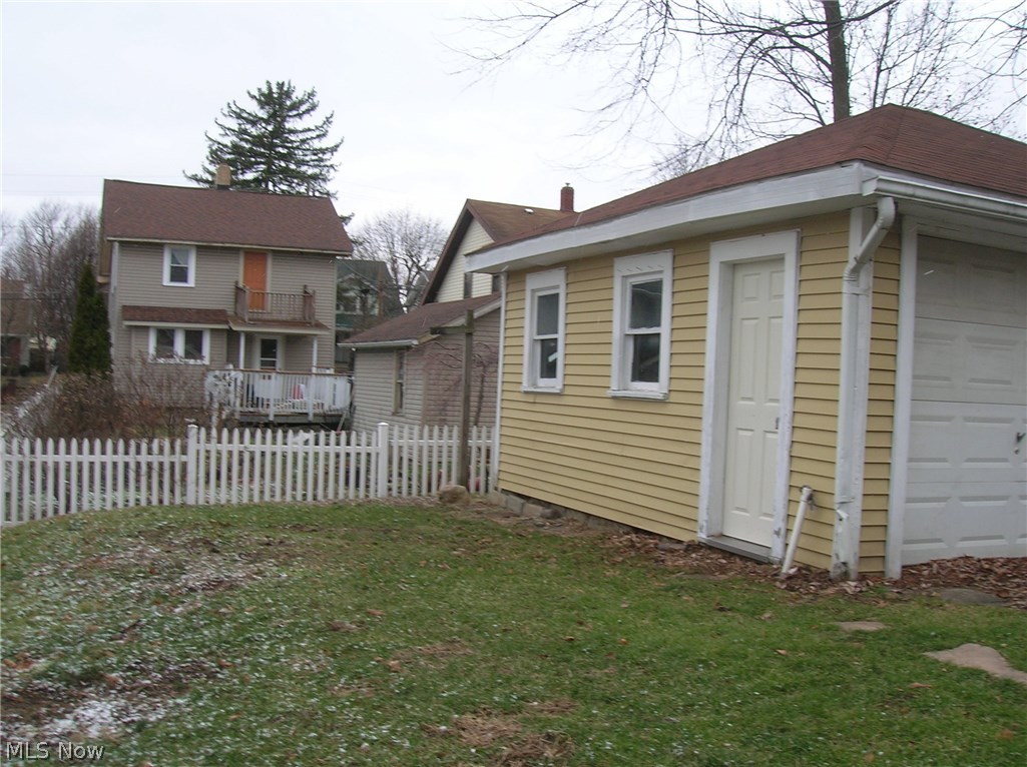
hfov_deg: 54.0
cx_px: 514
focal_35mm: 34
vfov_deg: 41.7
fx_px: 1007
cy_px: 384
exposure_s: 1/75.6
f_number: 4.9
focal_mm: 5.7
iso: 50
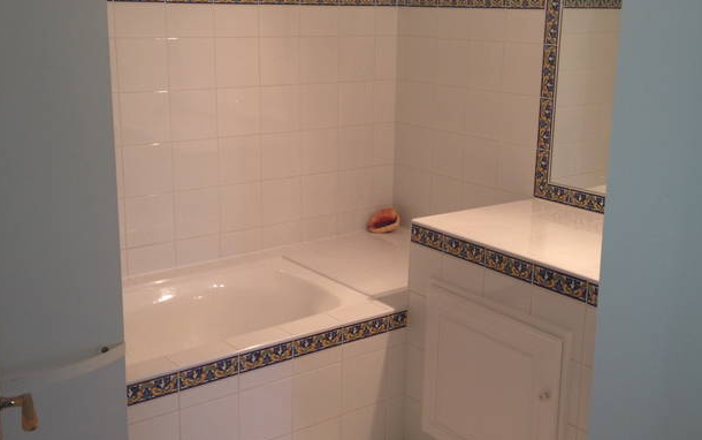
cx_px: 368
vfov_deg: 26.9
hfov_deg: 41.8
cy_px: 204
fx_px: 919
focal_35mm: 48
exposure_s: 1/20
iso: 50
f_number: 2.4
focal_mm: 4.28
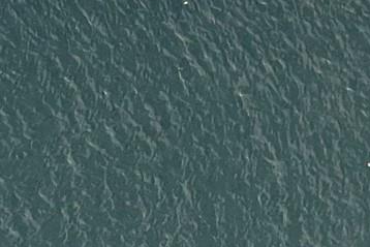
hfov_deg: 5.8
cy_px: -240
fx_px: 3681
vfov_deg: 3.8
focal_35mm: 358
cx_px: 99
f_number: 2.8
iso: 100
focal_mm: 9
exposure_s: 1/99
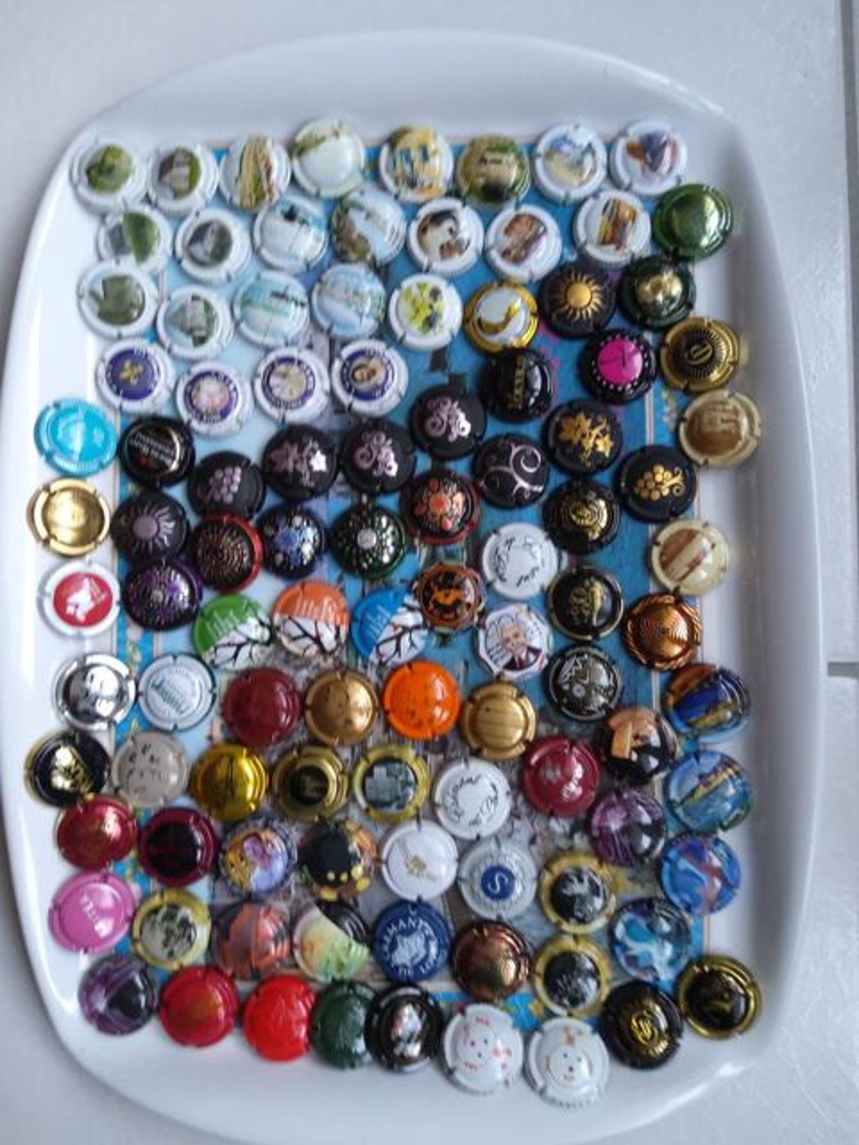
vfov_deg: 67.3
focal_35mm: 26
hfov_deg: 53.1
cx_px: 430
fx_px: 860
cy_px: 572
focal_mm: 3.08
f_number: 2
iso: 200
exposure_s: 1/33
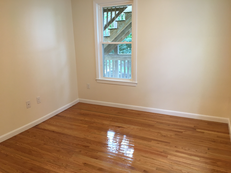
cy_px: 86
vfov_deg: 48.2
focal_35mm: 29
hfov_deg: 61.7
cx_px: 116
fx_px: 194
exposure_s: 1/30
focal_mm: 4.15
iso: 100
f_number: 2.2
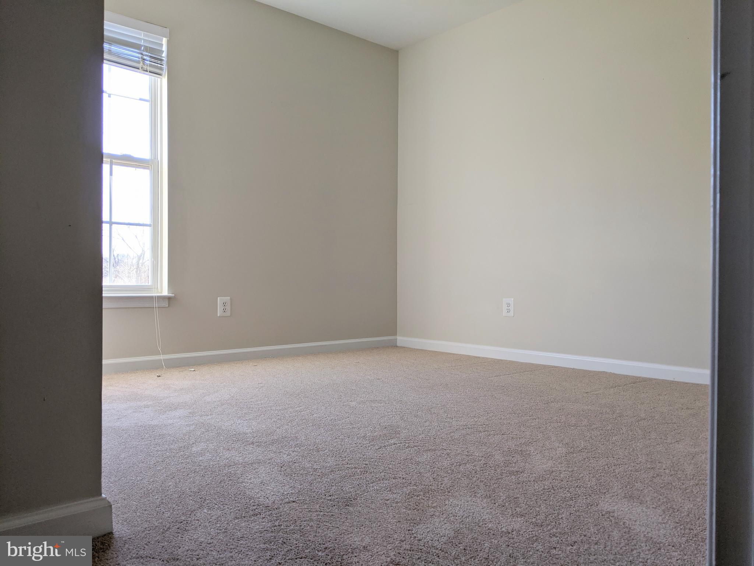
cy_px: 283
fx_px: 588
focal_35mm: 27
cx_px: 377
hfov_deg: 65.3
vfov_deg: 51.4
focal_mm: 4.44
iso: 54
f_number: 1.8
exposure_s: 1/171
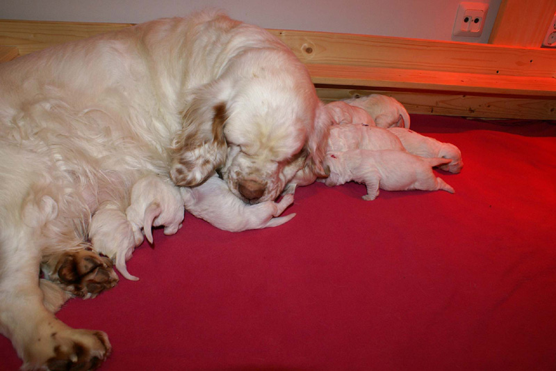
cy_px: 186
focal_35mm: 27
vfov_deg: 47.9
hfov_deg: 67.4
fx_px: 417
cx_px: 278
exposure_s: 1/60
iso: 400
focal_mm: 18
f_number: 5.6
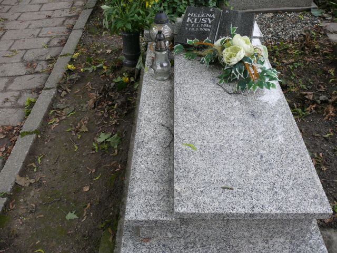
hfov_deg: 52.6
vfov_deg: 40.7
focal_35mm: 35
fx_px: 341
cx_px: 168
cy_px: 126
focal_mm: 7.4
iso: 100
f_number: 2.8
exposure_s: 1/100
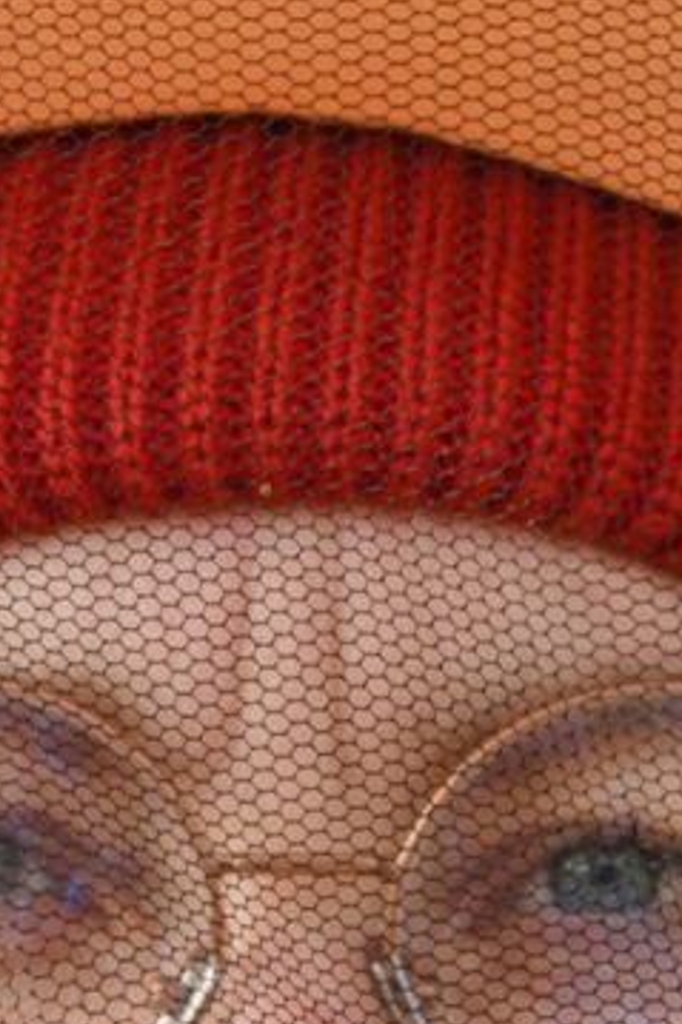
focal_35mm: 138
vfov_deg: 14.6
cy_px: 1081
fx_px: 3925
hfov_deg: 9.9
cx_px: 292
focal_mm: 30
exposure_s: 1/250
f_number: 4.8
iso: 250
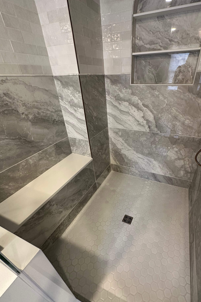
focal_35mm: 16
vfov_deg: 96.6
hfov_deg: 73.1
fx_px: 134
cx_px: 118
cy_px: 161
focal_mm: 2.22
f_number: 2.2
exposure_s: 1/60
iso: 320
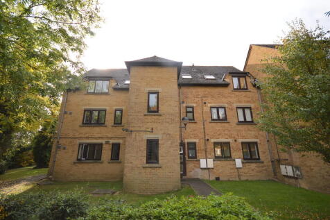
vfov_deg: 77.3
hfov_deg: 100.4
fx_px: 137
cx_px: 165
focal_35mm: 15
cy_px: 110
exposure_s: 1/200
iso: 100
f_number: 5
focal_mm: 10
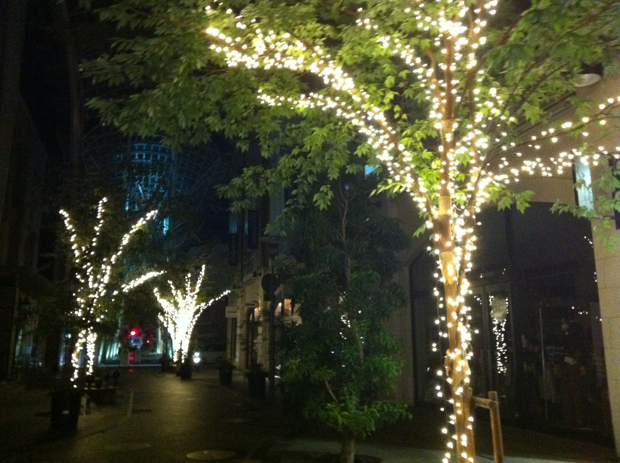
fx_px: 626
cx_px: 310
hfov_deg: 52.7
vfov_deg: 40.6
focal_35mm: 35
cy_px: 232
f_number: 2.8
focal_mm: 3.85
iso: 1000
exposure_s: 1/15
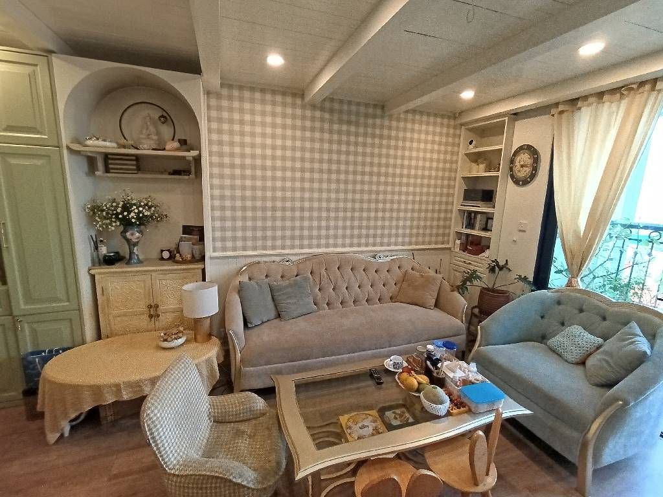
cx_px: 332
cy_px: 248
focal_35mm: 16
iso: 160
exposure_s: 1/50.3
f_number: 2.2
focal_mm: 1.65
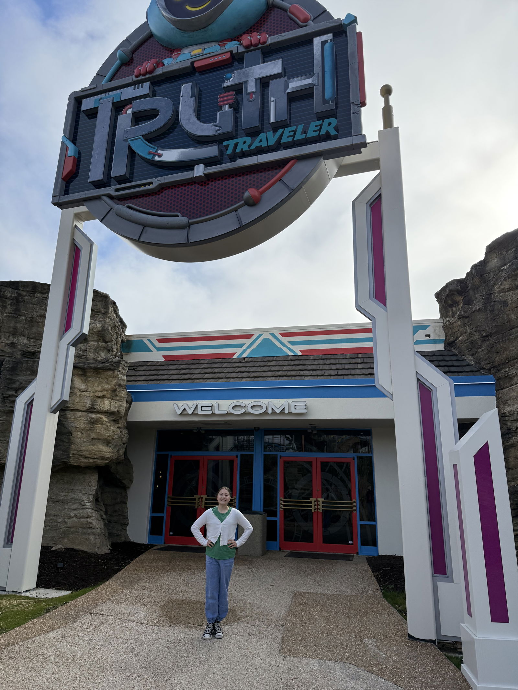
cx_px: 259
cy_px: 345
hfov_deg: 56.8
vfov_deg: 71.6
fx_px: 479
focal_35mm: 24
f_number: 1.78
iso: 100
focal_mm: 6.76
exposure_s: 1/6711
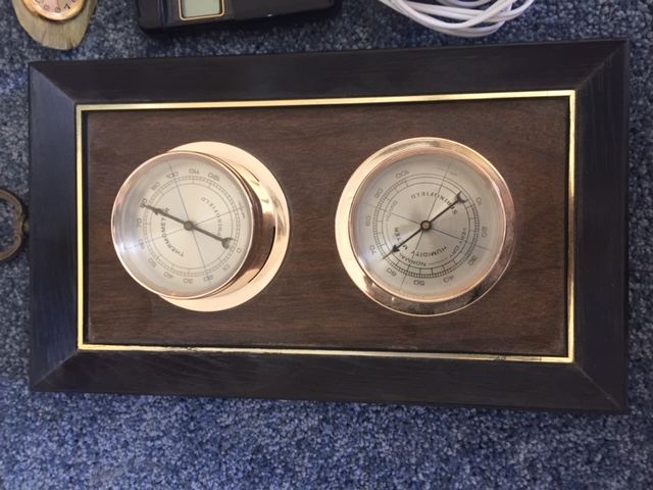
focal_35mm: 29
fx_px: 547
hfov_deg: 61.7
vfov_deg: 48.2
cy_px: 245
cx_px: 326
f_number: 2.2
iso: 100
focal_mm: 4.15
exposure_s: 1/30
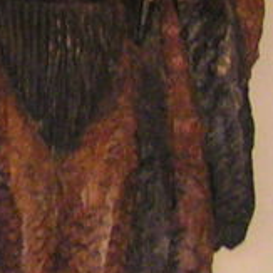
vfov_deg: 6.8
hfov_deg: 6.2
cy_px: 33
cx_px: -572
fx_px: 2293
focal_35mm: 257
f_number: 2.8
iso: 200
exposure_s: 1/25
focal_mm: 5.8
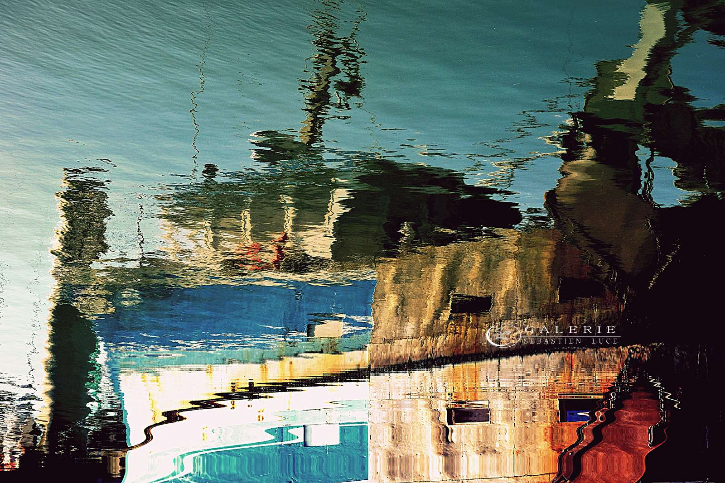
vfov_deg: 16.6
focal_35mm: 82
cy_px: 242
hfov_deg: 24.6
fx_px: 1661
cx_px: 362
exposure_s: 1/320
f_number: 9
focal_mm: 55
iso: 400
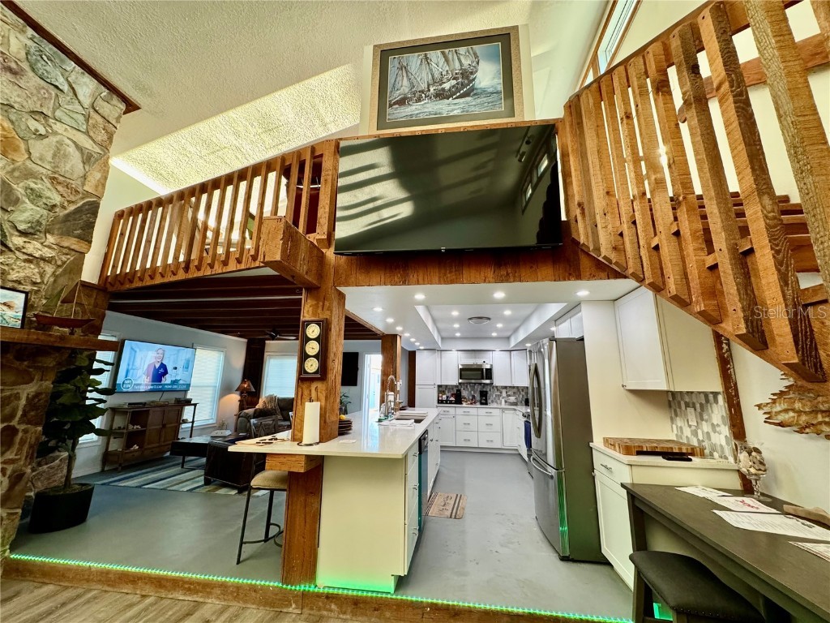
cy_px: 312
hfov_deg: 102.1
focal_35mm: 14
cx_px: 415
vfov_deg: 85.7
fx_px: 336
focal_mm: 2.22
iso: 320
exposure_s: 1/120
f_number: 2.2
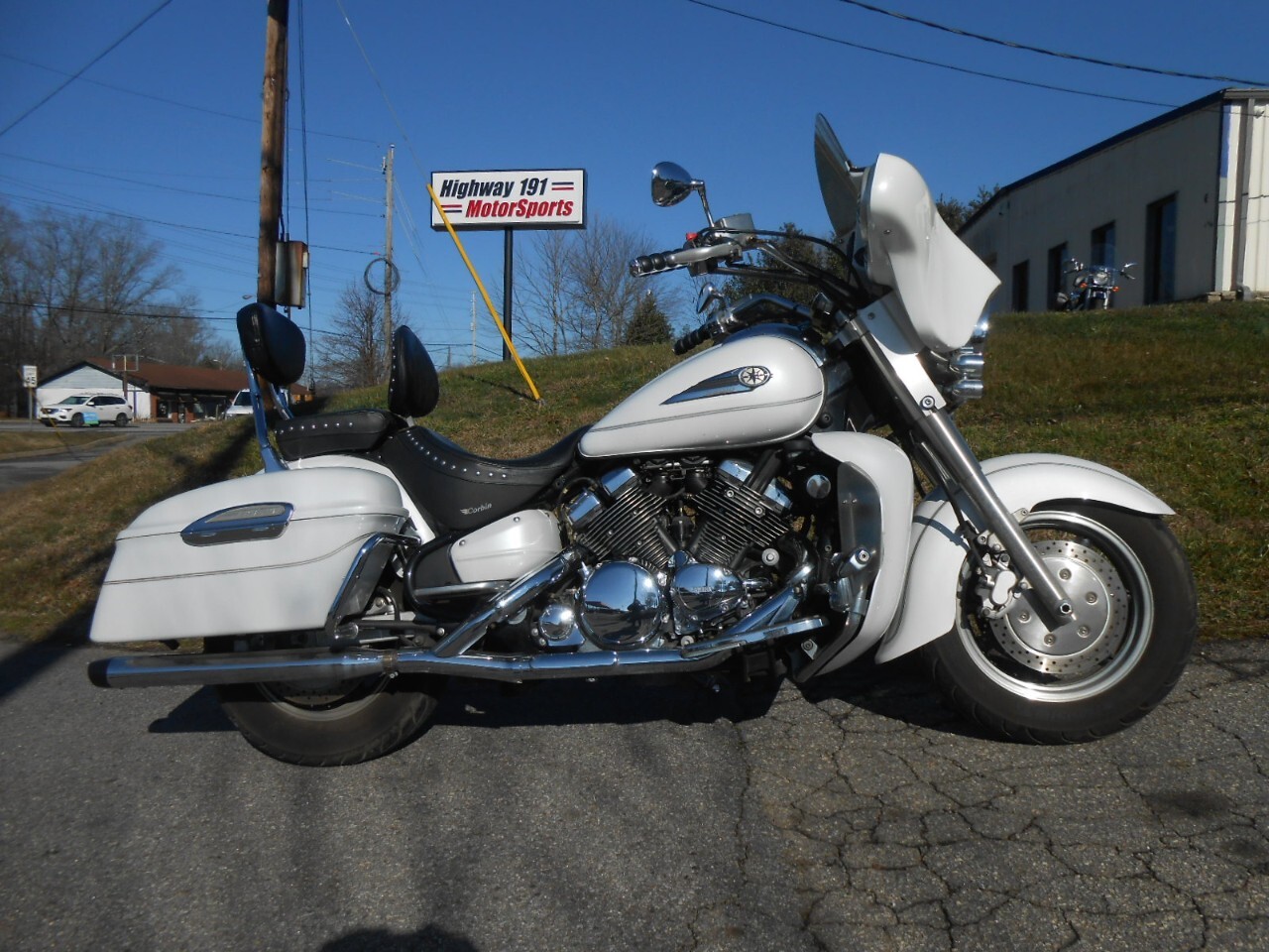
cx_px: 634
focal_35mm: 26
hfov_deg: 67.3
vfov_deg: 53.1
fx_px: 953
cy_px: 476
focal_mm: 4.6
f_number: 11.5
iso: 100
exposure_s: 1/250
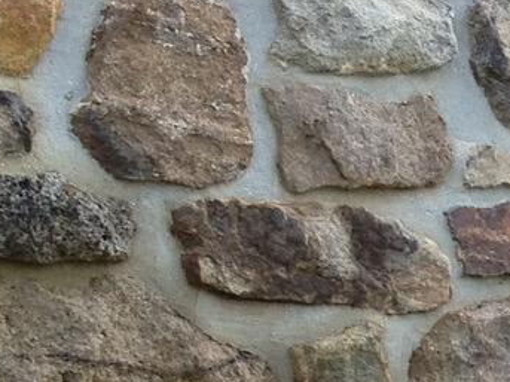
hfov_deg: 8.3
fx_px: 3078
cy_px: 826
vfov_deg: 6.8
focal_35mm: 209
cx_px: 1413
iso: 64
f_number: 2.4
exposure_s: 1/215
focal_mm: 4.28
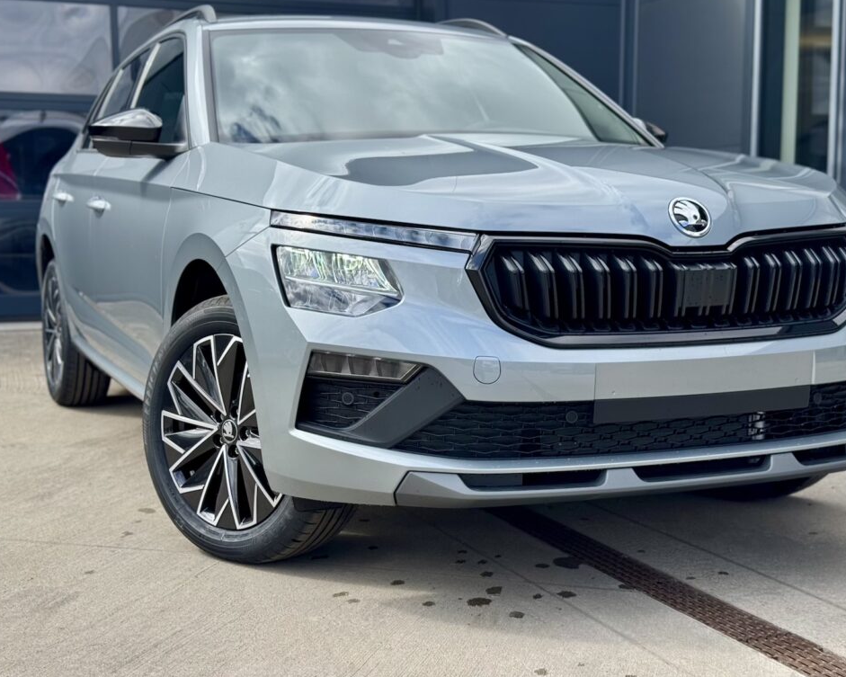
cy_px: 334
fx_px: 1277
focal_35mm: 51
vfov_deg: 29.7
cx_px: 392
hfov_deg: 36.6
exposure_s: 1/2717
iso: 64
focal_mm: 6.76
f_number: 1.78
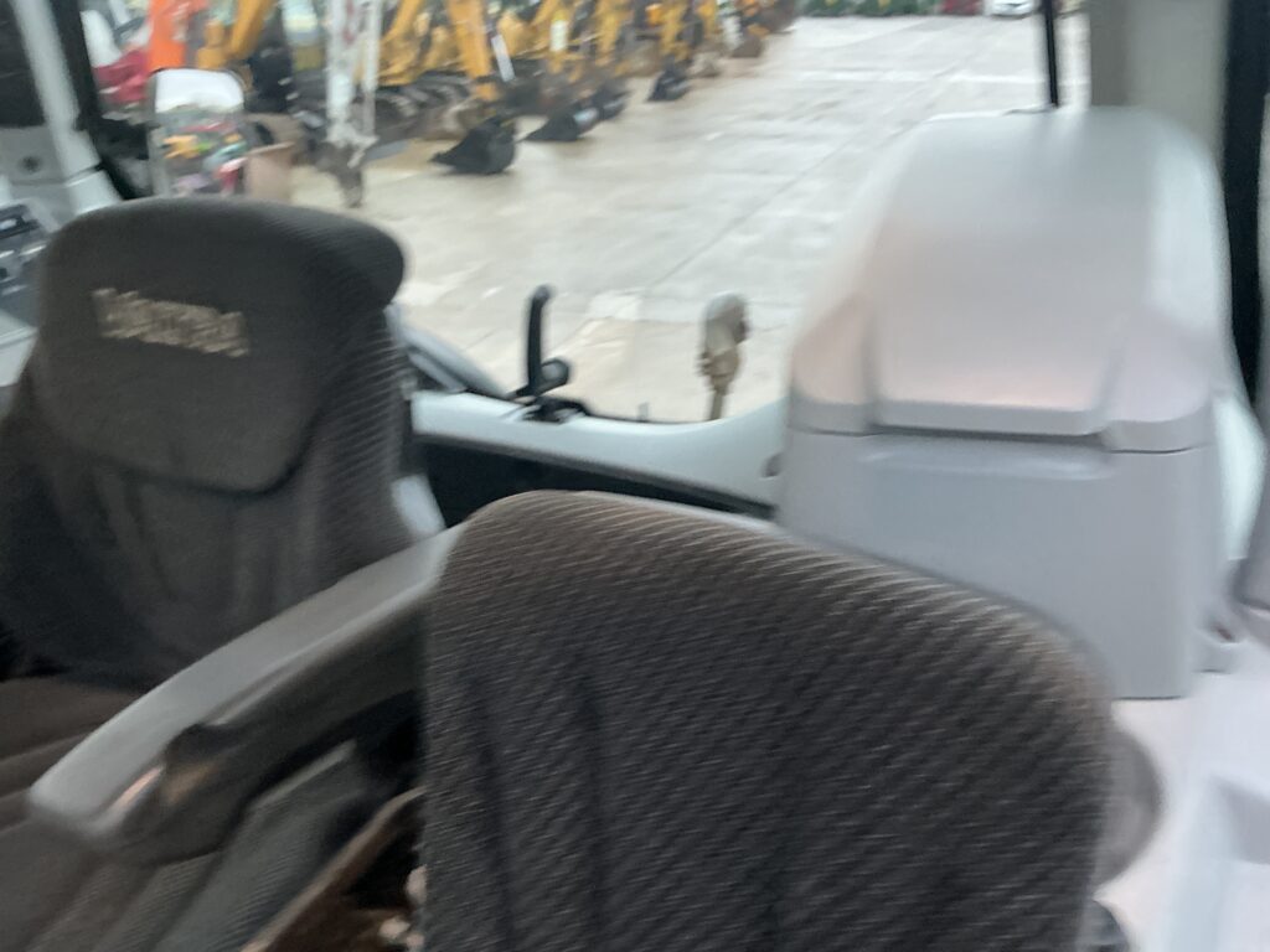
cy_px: 476
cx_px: 635
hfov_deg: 63.4
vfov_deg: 49.7
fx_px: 1027
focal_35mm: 28
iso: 80
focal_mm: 3
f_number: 1.8
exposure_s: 1/60
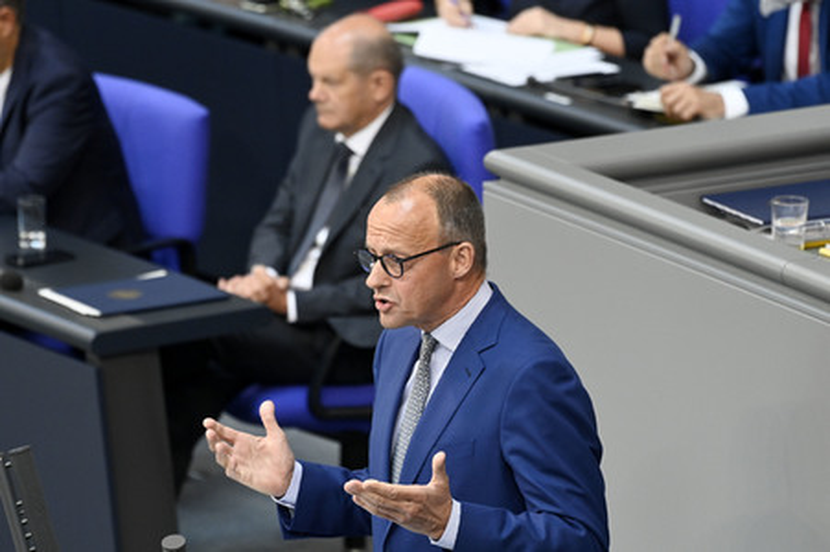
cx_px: 415
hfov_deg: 6.1
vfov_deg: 4.0
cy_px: 276
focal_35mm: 340
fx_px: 7833
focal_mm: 340
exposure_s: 1/320
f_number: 5.6
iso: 8000
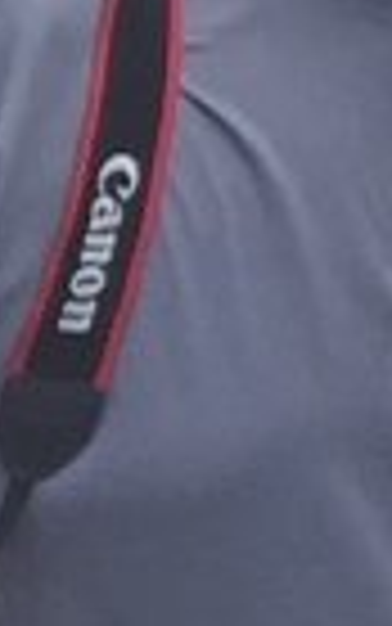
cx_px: 1338
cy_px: -437
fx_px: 2578
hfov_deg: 7.3
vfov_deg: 12.8
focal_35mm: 151
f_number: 2.2
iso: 32
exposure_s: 1/641
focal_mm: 2.65
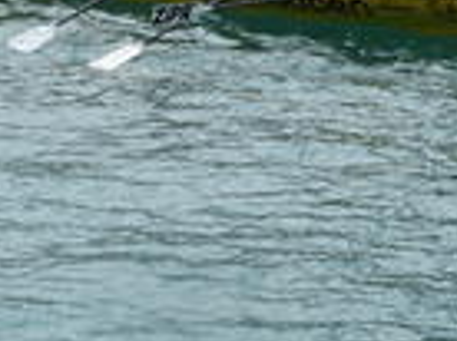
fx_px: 3440
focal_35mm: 261
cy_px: -63
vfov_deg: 5.7
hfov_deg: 7.6
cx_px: 209
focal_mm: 13.4
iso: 100
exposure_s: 1/1000
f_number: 3.5
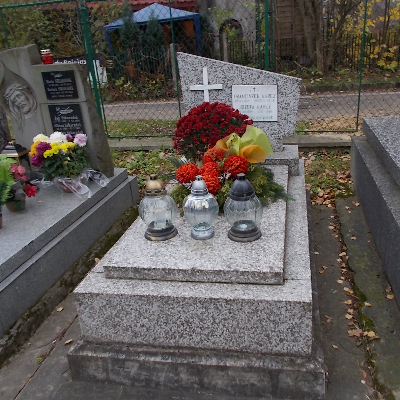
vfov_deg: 52.5
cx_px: 225
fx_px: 405
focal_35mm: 31
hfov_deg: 52.4
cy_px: 198
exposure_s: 1/60
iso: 80
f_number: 3.2
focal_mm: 4.6
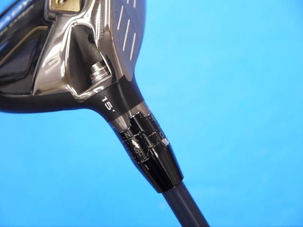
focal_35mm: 84
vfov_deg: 17.6
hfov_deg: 23.3
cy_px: 114
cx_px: 152
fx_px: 735
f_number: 5.6
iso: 800
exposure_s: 1/80
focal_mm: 42
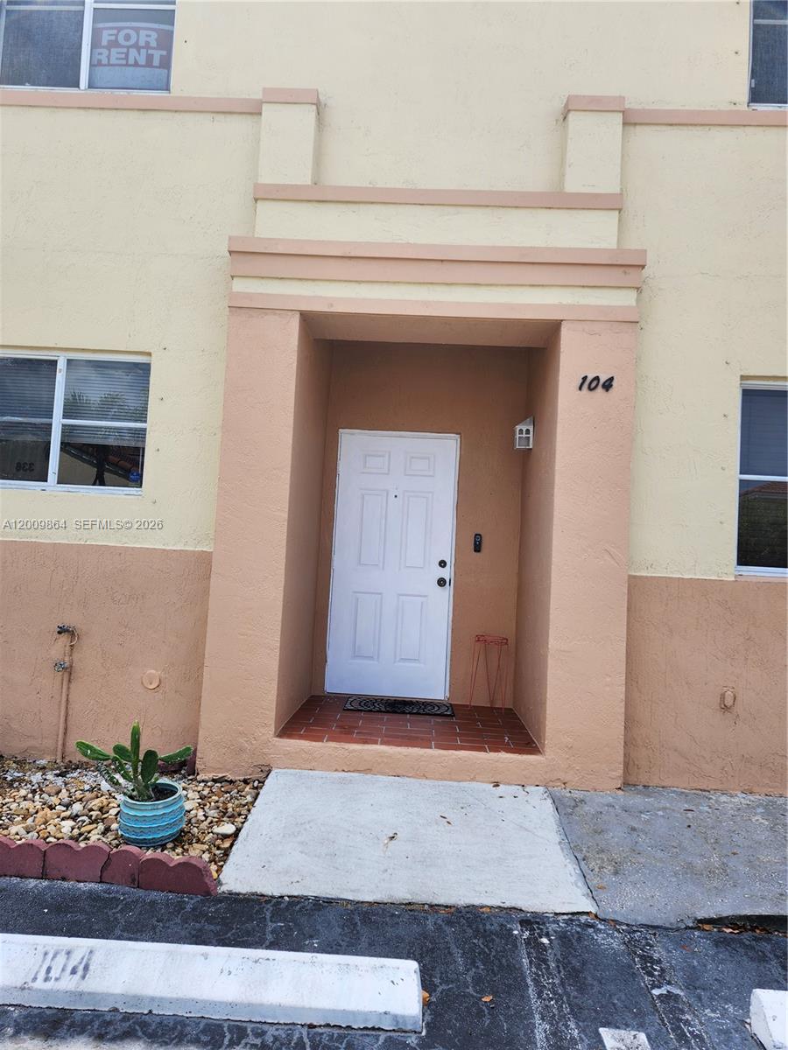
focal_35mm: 23
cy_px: 525
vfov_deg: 73.9
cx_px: 394
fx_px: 698
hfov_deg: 58.9
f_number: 1.8
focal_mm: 5.54
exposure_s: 1/724
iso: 25
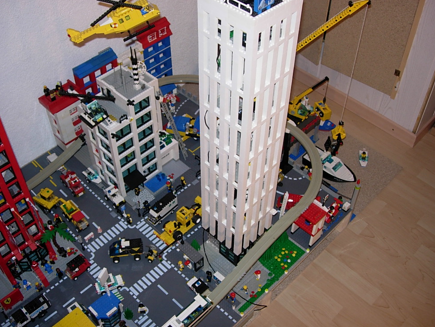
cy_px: 170
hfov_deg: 46.8
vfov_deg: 36.0
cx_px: 212
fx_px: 503
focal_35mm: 40
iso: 79
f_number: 2.8
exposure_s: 1/64
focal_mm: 7.8
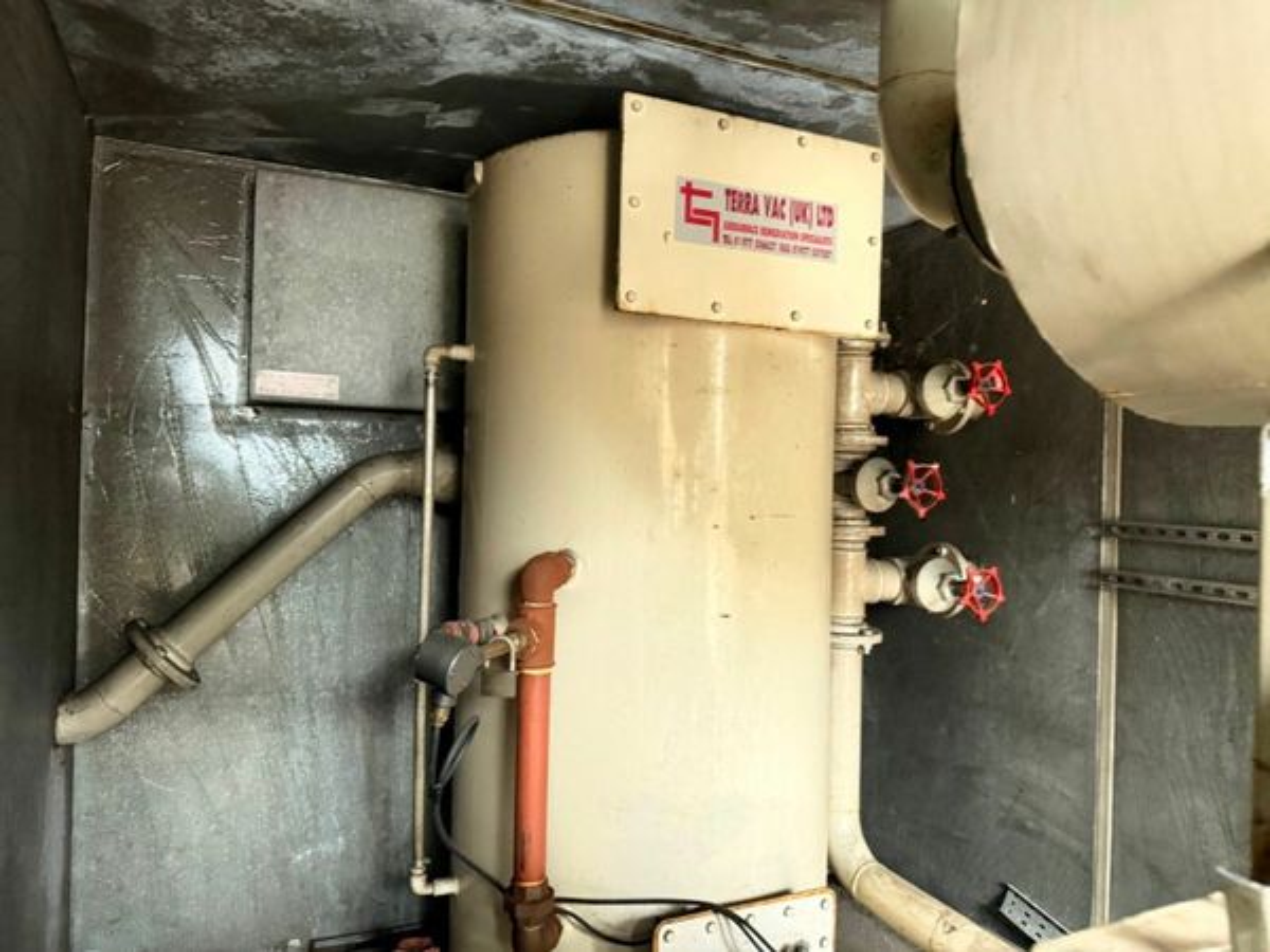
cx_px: 635
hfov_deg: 71.6
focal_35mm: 24
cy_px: 476
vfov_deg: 56.8
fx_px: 881
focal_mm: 6.76
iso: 1250
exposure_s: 1/30
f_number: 1.78
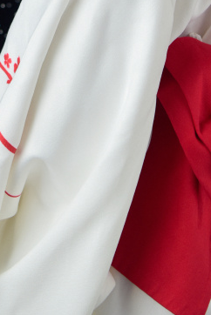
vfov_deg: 12.3
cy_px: -164
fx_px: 1395
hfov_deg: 8.6
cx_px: 176
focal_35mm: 159
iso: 64
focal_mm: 48
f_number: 4.5
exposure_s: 1/125
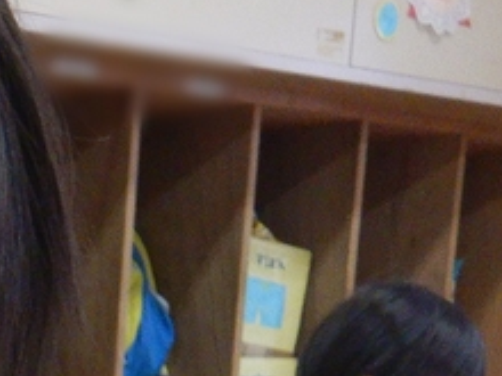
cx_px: -228
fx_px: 1581
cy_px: 677
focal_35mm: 109
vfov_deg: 12.4
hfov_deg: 16.6
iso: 140
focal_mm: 4.3
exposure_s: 1/30
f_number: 2.8
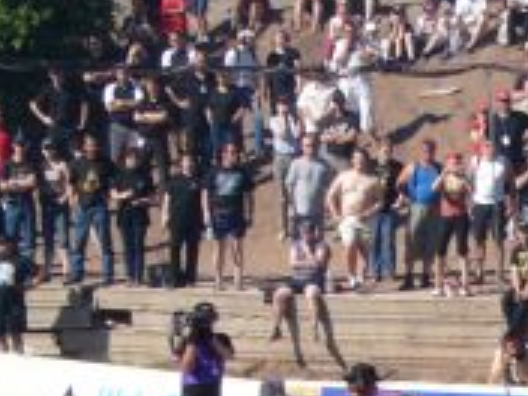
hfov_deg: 5.2
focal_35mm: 381
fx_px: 5811
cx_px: 543
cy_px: 624
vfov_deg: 3.9
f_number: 14
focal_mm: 17.4
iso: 50
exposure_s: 1/50
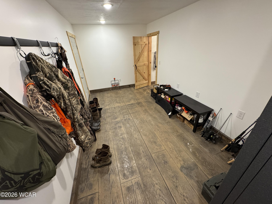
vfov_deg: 85.7
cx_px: 136
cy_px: 102
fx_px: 110
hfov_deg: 102.1
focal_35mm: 14
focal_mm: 2.22
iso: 320
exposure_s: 1/60
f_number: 2.2
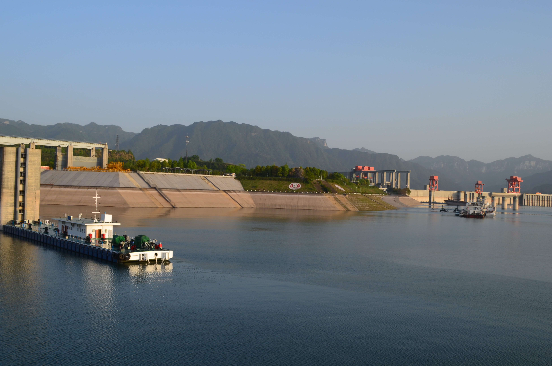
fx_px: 551
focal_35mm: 36
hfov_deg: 53.2
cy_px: 183
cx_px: 276
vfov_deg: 36.7
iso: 180
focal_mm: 24
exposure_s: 1/125
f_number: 11
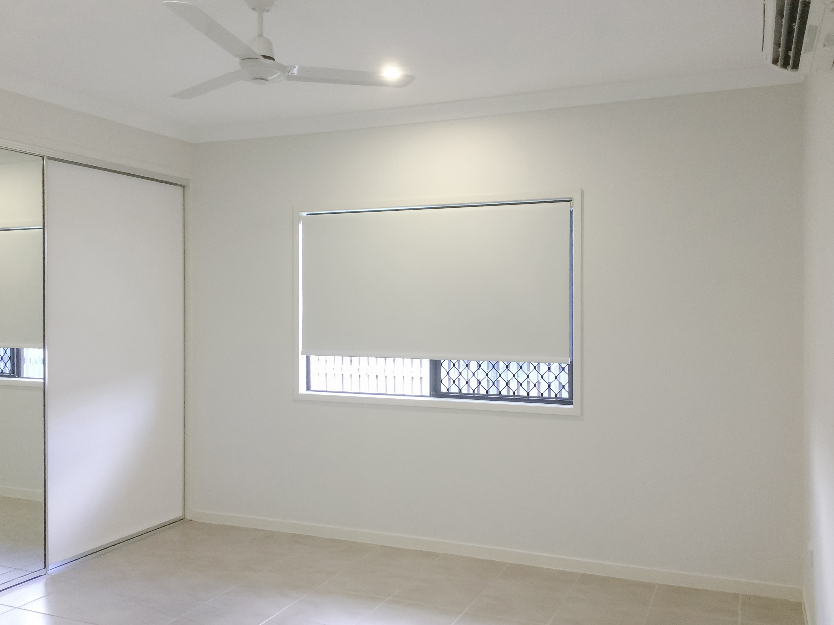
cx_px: 417
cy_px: 312
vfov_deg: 45.4
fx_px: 747
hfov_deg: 58.4
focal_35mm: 31
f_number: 2.4
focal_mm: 3.3
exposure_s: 1/33
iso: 64
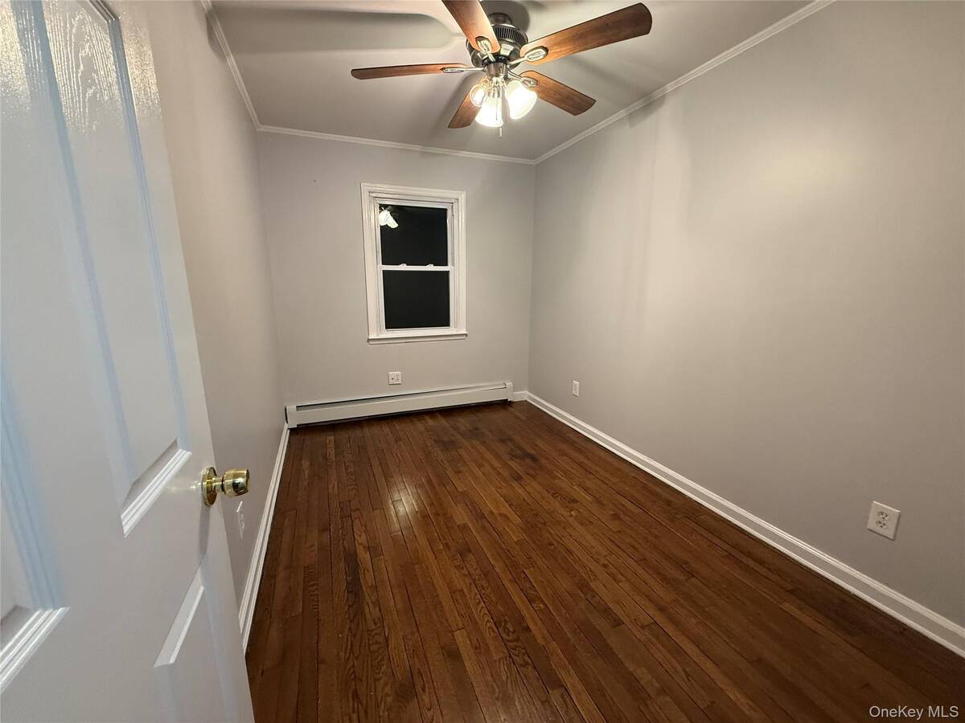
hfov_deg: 102.1
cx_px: 482
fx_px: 390
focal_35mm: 14
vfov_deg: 85.7
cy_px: 362
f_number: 2.2
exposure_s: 1/60
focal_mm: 2.22
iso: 250
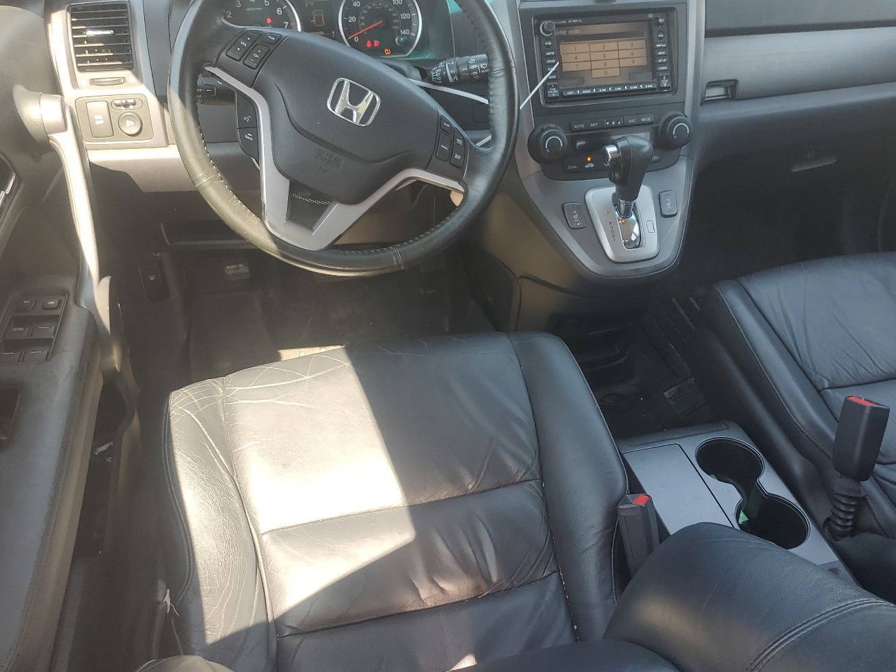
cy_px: 318
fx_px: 828
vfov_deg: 44.1
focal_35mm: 32
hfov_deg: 56.6
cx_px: 506
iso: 50
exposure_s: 1/185
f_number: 1.5
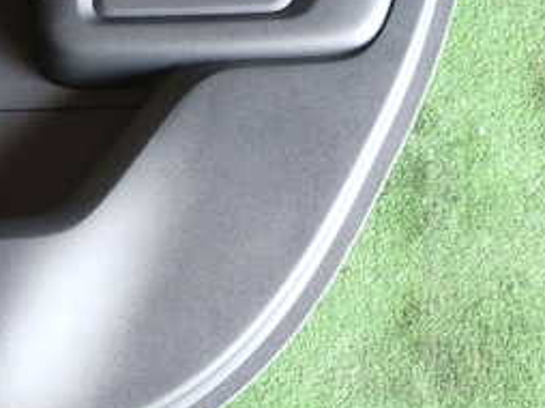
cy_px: 94
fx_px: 1117
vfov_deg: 20.5
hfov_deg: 26.5
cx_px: 54
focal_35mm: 71
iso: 200
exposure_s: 1/60
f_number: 2.3
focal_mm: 5.4
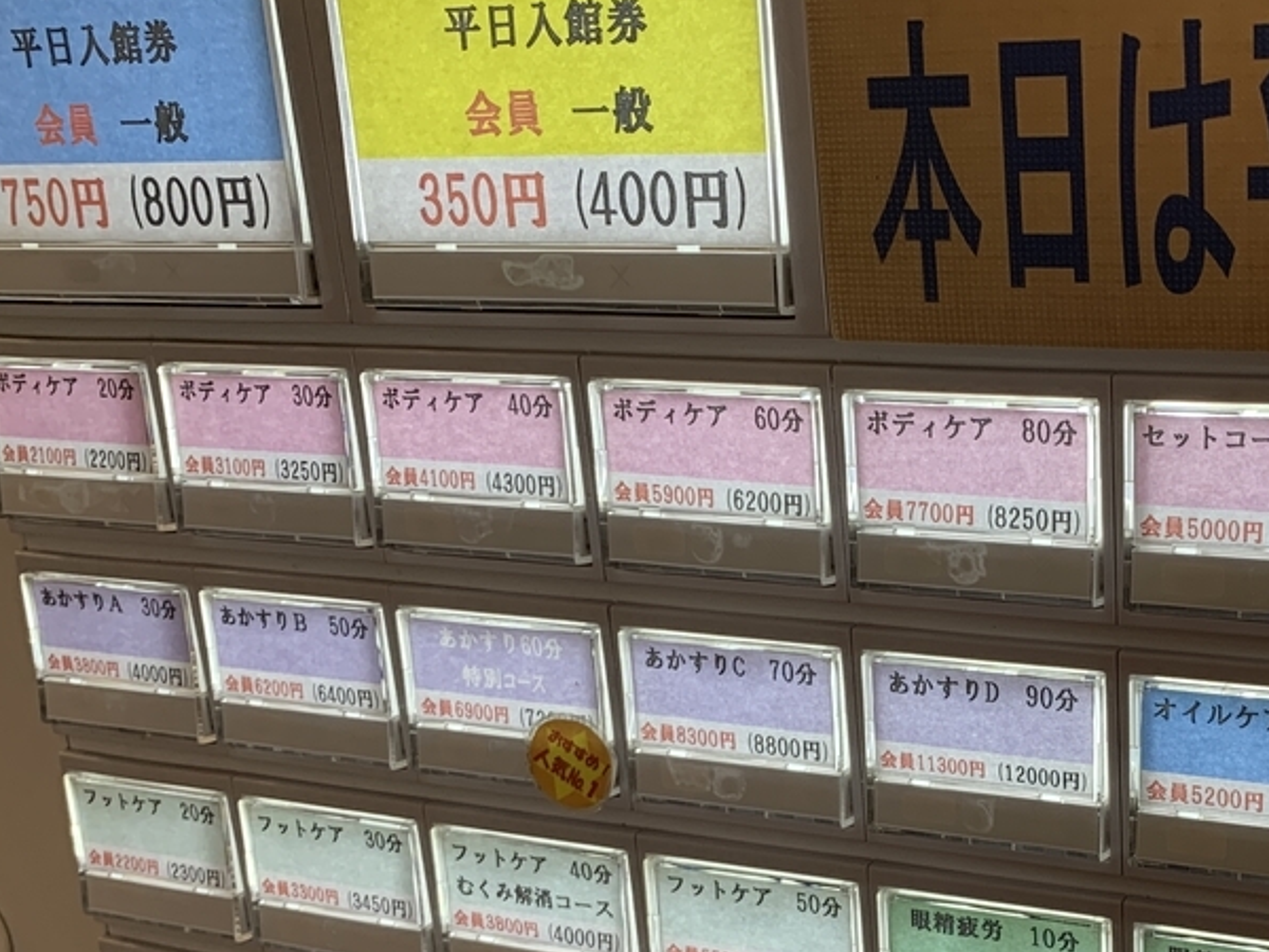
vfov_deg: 27.4
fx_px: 1906
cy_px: 776
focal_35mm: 52
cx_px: 1068
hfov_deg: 35.3
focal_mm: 4.25
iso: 80
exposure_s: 1/100
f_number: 1.8
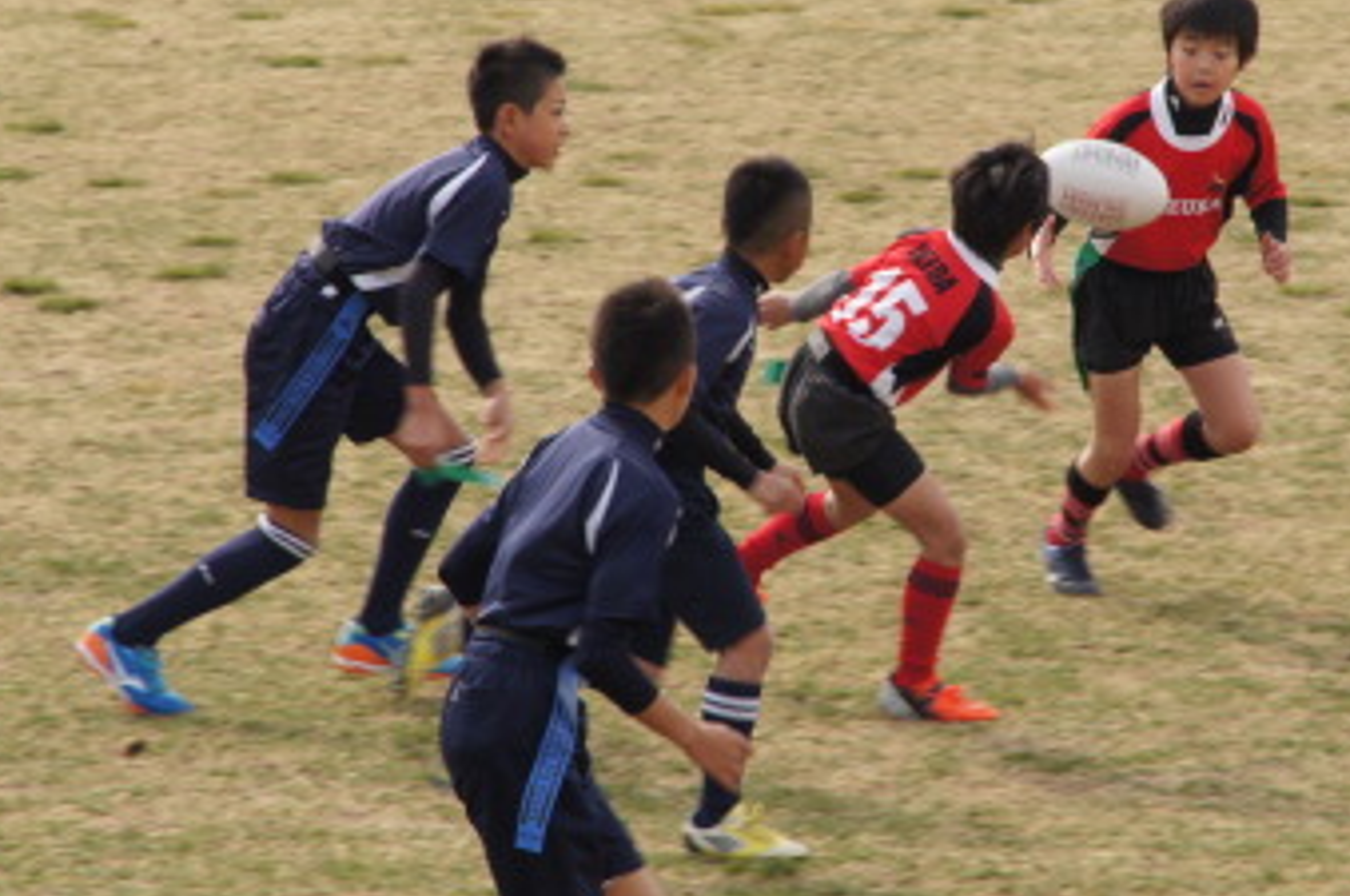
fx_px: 16589
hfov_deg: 4.7
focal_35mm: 443
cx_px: 872
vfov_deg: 3.1
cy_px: 331
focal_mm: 200
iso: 320
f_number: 16
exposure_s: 1/160
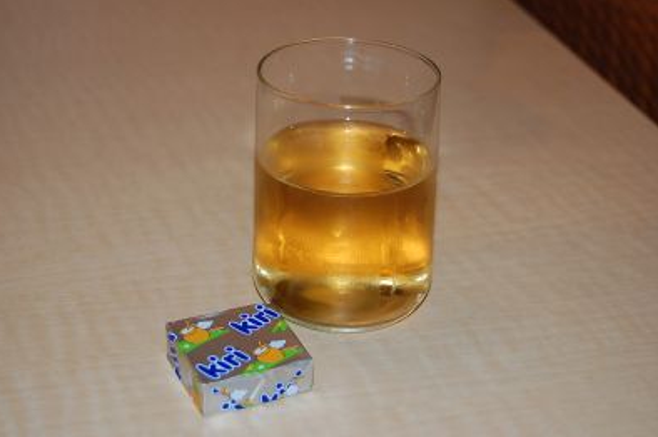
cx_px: 326
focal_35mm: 70
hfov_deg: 28.9
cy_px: 218
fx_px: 1278
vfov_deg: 19.4
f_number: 5.3
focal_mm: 46
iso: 400
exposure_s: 1/60
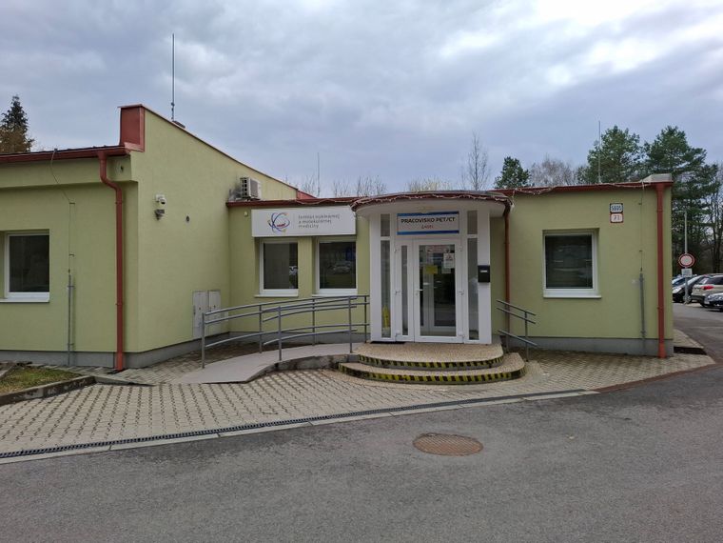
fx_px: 480
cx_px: 362
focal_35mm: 23
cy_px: 272
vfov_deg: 58.9
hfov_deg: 73.9
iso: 50
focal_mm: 5.54
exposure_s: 1/1616
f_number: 1.8
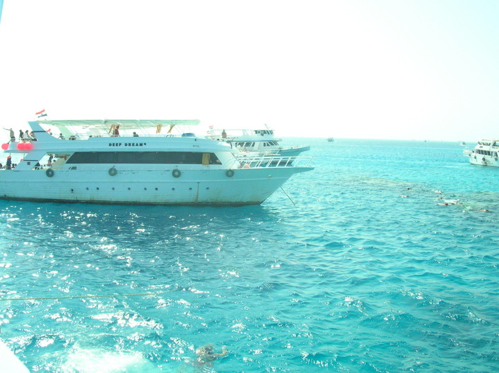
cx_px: 250
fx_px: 519
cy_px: 186
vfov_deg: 39.6
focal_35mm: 36
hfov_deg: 51.4
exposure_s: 1/2000
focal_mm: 6
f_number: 3.7
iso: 200
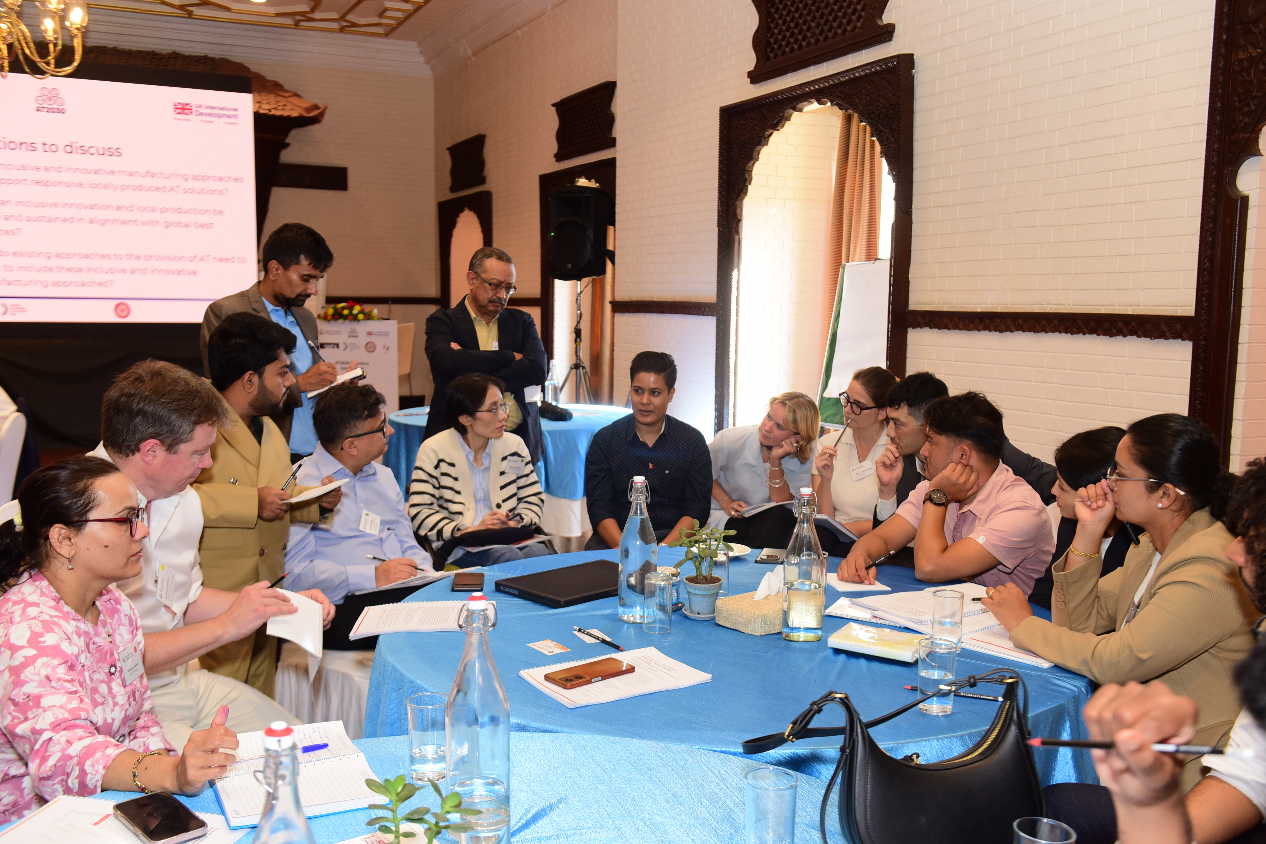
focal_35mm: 34
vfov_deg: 38.9
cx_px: 633
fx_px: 1196
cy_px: 422
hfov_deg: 55.8
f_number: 4.5
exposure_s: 1/125
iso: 1250
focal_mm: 34
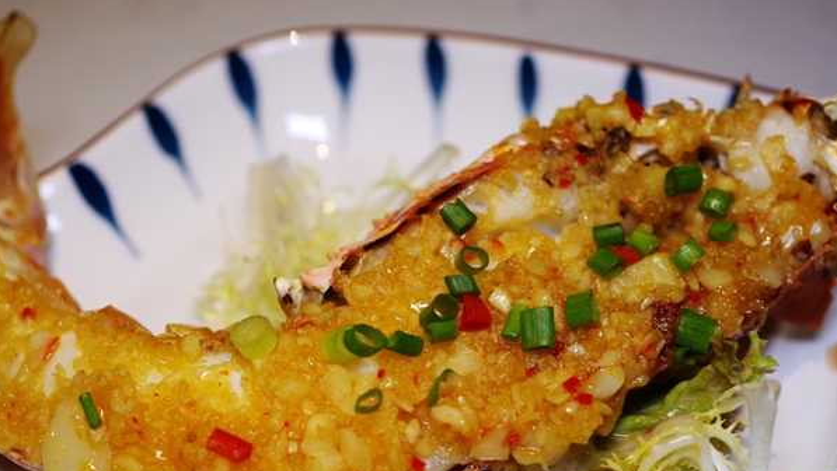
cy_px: 323
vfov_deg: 16.5
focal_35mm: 73
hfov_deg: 28.9
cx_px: 465
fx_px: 1620
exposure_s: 1/60
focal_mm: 35
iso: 200
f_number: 2.8
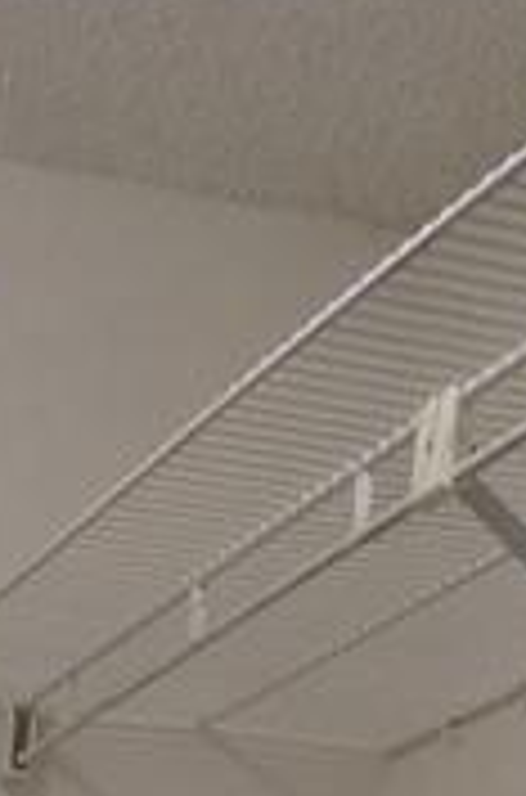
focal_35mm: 165
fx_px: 3637
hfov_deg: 8.3
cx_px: 108
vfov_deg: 10.6
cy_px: 1934
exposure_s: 1/60
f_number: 4
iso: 1000
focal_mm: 18
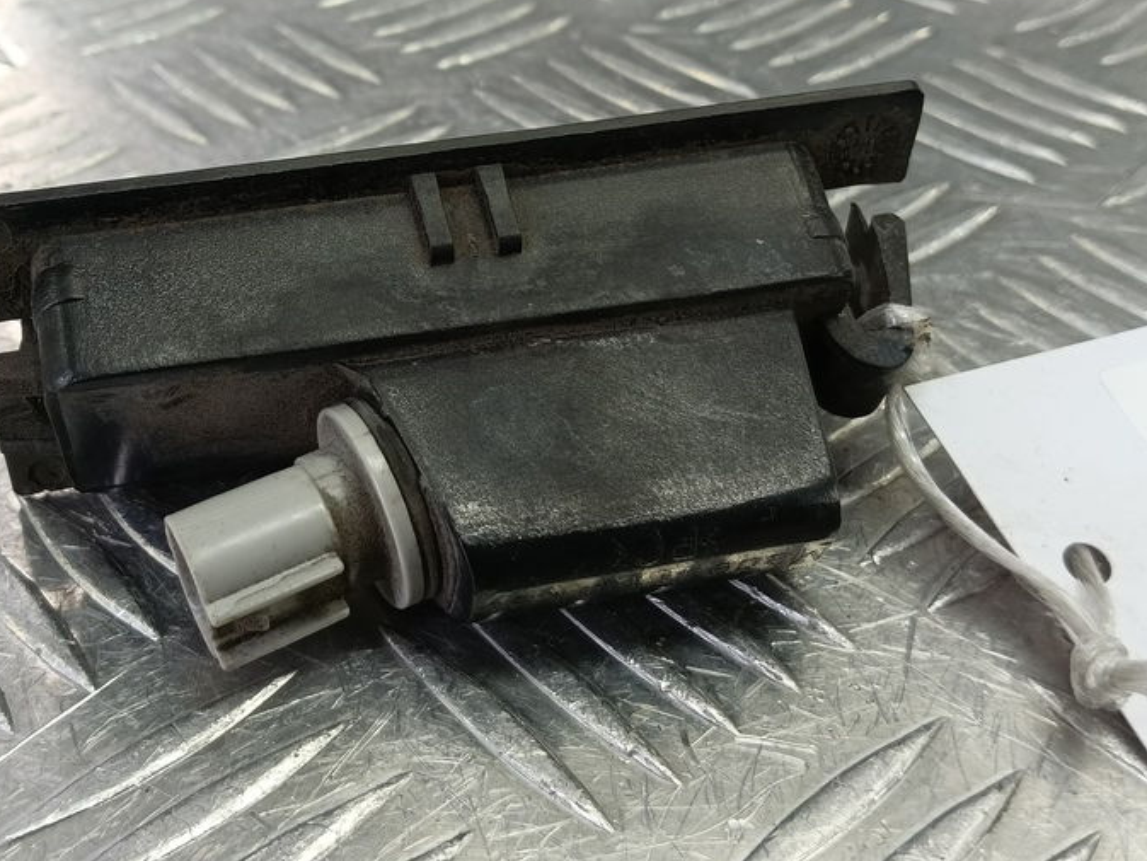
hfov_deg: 52.1
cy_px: 331
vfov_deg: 40.5
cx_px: 441
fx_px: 1160
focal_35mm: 35
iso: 147
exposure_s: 1/50
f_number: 1.6
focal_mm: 4.11
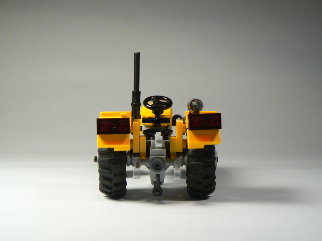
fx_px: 670
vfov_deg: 20.4
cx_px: 161
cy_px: 120
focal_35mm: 72
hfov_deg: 27.0
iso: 80
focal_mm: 12
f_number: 3.2
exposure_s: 1/20
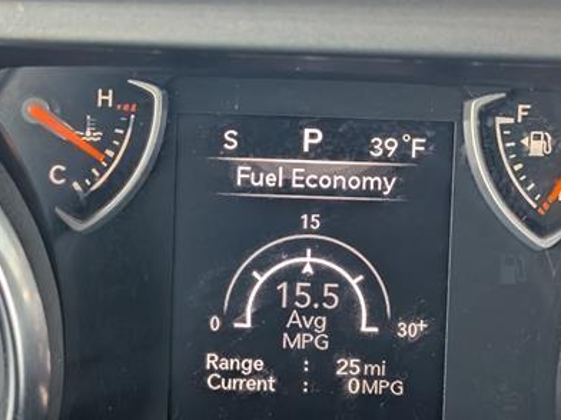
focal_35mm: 80
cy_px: 237
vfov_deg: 18.4
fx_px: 1297
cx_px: 276
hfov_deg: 24.4
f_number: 1.68
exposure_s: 1/667
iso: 487
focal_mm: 6.9
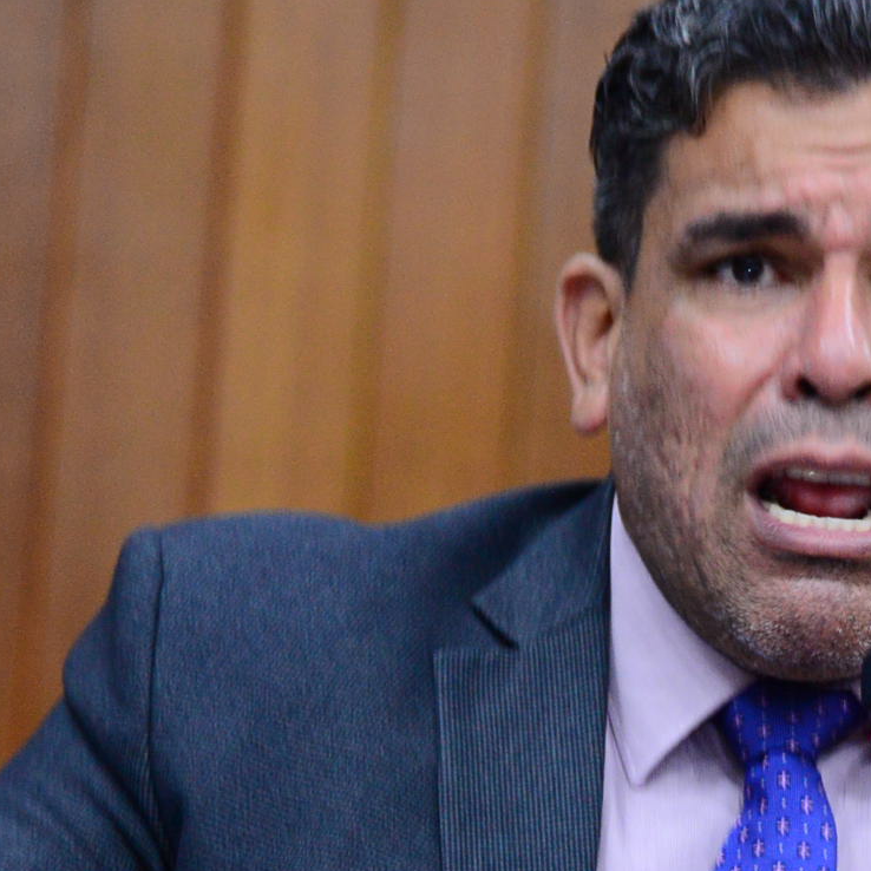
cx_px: 745
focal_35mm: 416
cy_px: 786
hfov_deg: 4.2
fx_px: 11842
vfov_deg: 4.2
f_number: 4
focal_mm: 120
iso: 2000
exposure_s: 1/60
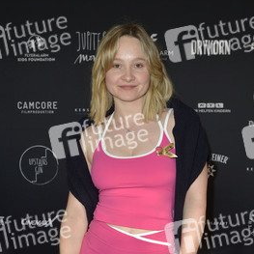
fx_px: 407
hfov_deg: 34.7
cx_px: 127
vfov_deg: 34.1
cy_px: 184
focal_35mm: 49
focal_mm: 38
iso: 500
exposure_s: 1/200
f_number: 5.6
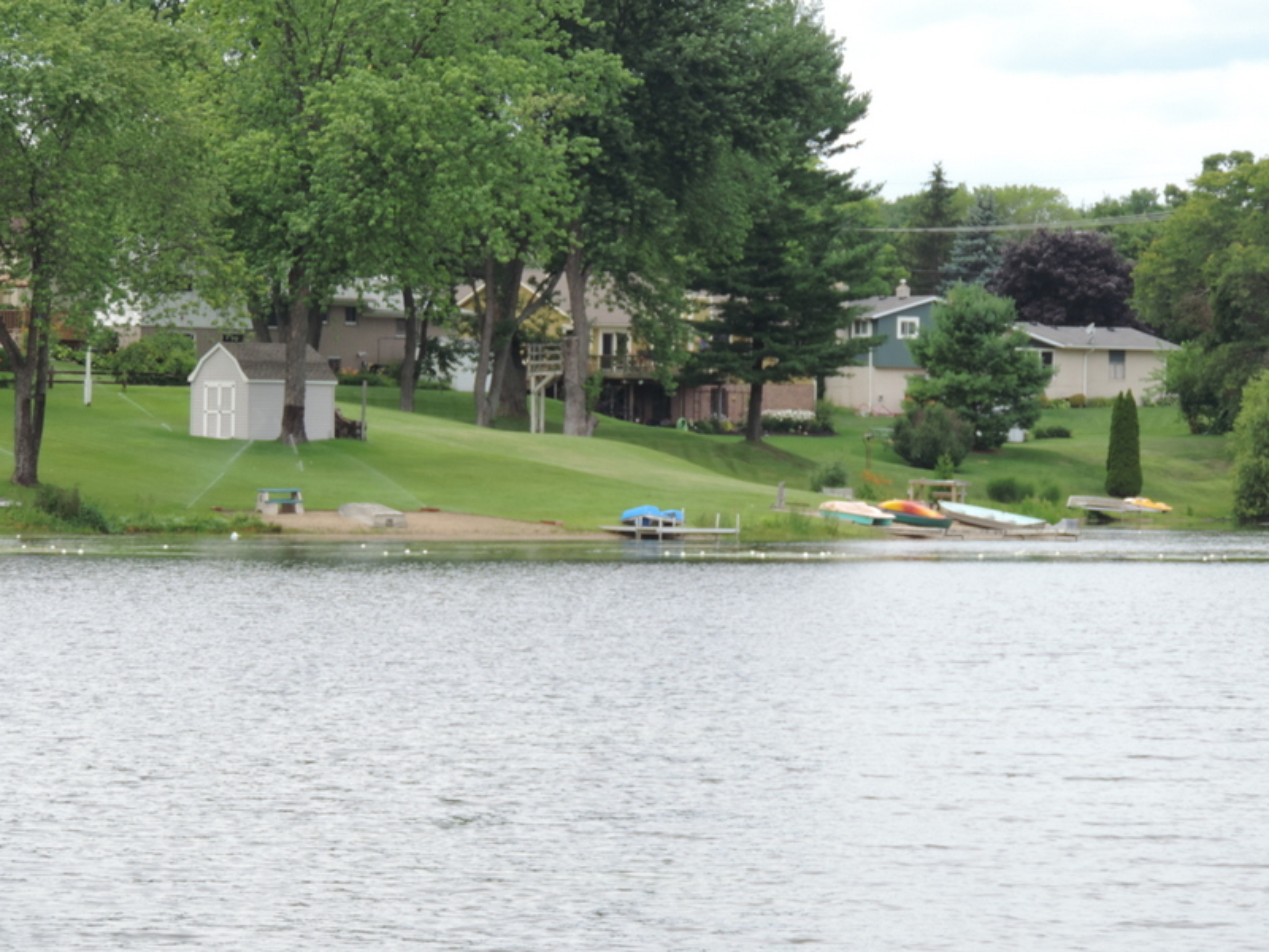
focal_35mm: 200
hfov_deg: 9.9
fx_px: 7332
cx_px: 634
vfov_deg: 7.4
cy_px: 476
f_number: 4.6
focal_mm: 35.6
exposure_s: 1/200
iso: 80
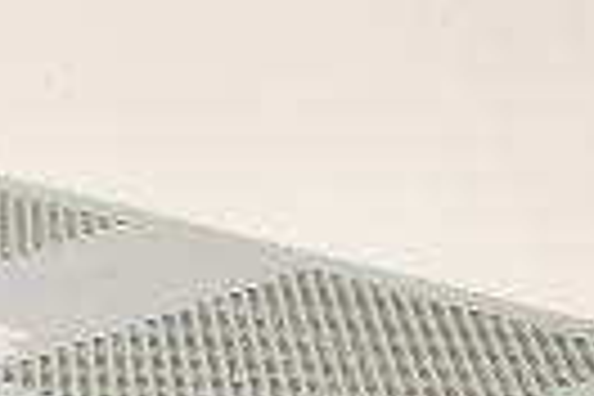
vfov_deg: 5.9
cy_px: 709
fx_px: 3745
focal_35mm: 227
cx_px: -117
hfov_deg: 9.0
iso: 320
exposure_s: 1/200
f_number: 16
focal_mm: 50
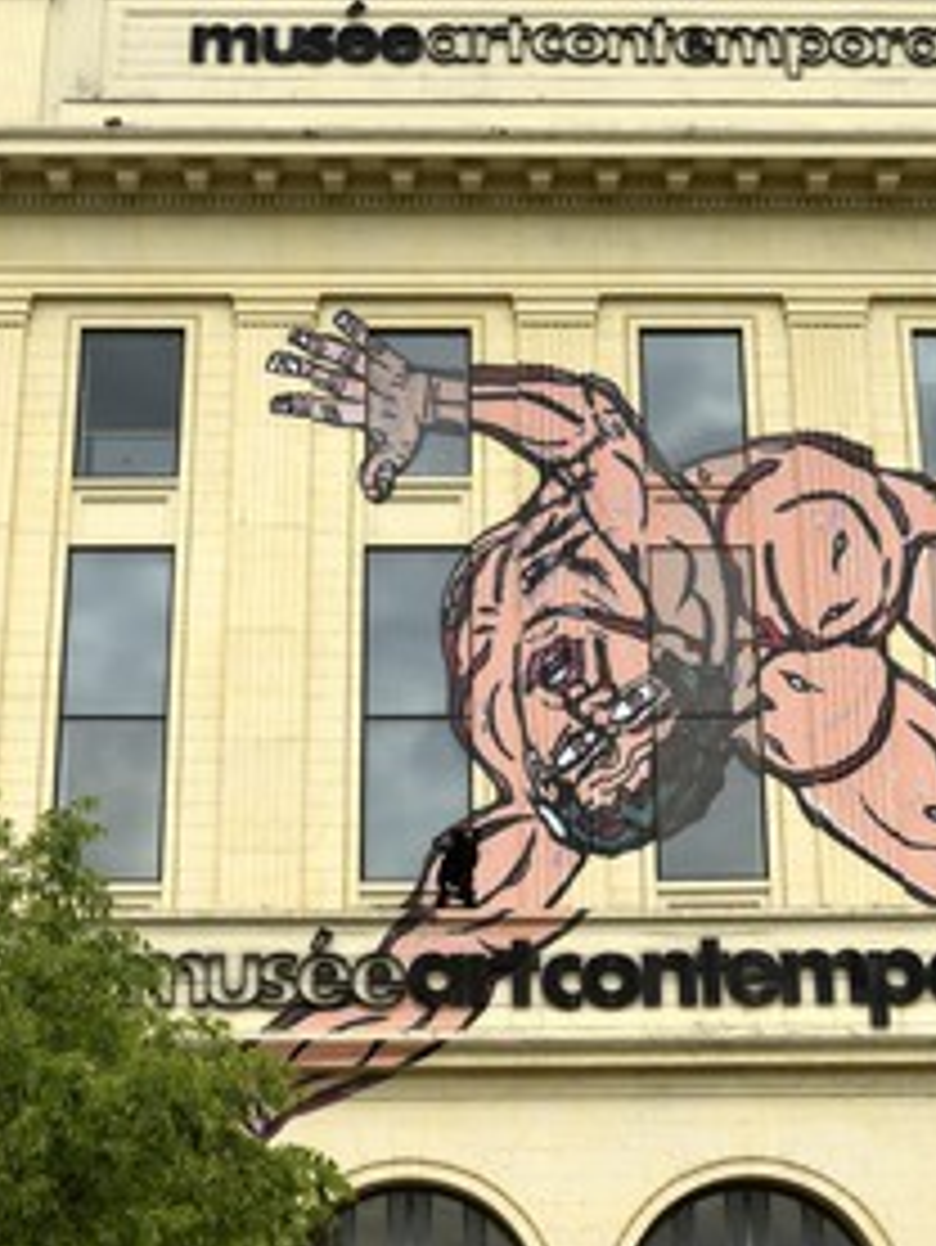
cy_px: 625
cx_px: 522
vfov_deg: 27.8
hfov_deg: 21.0
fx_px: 2522
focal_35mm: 70
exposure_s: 1/320
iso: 200
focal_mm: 48
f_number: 10
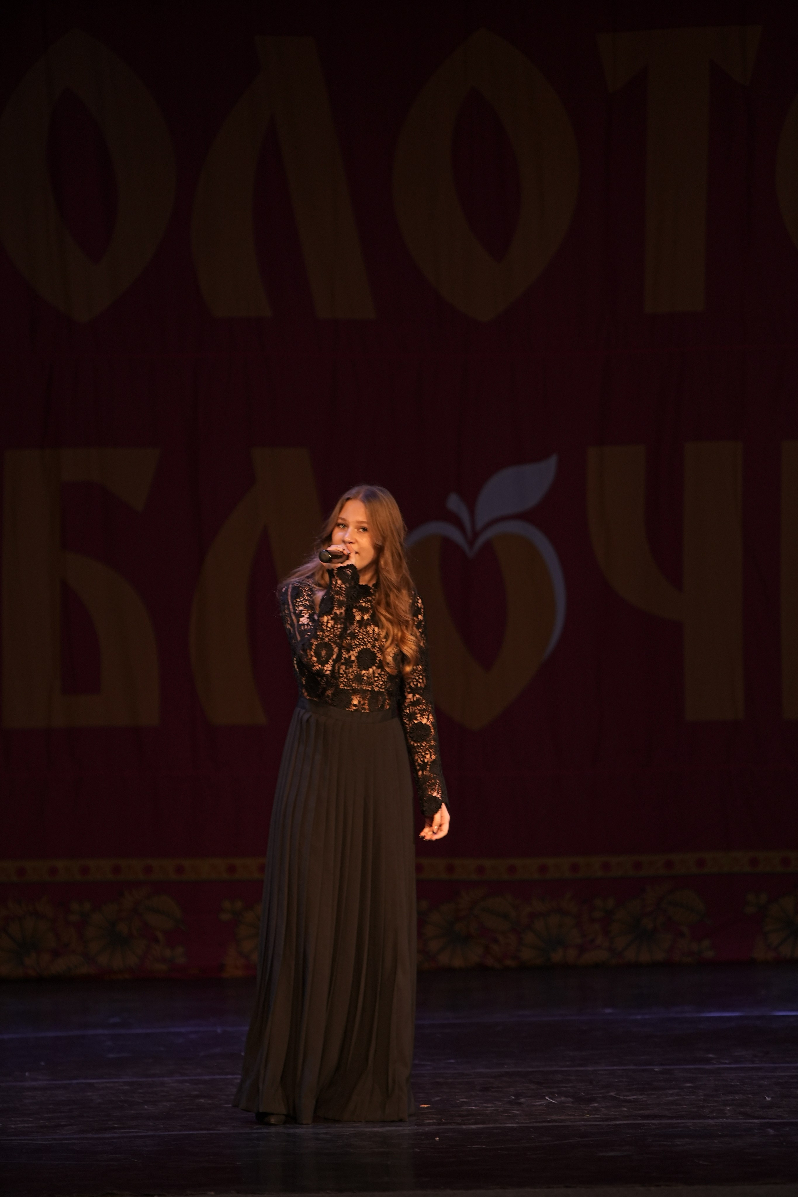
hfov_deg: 6.9
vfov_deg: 10.3
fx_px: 6649
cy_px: 598
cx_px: 399
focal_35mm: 200
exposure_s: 1/400
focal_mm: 200
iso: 800
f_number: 2.8
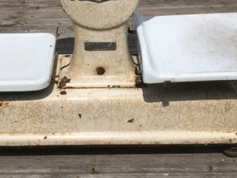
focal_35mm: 64
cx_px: 84
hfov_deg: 30.1
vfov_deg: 22.2
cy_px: 7
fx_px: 439
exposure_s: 1/4525
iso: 25
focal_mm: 4.15
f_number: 2.2
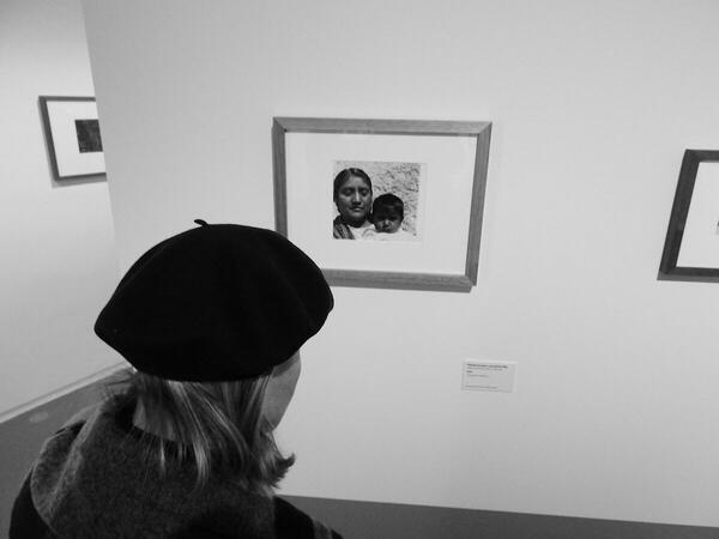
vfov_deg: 56.8
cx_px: 360
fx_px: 498
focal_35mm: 24
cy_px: 270
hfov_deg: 71.6
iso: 500
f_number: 3.3
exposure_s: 1/8
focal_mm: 4.3
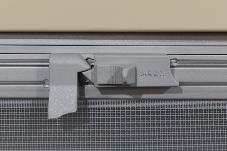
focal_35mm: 72
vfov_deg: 18.9
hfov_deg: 28.1
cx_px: 114
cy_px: 76
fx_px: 454
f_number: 8
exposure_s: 1/60
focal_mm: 48
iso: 320
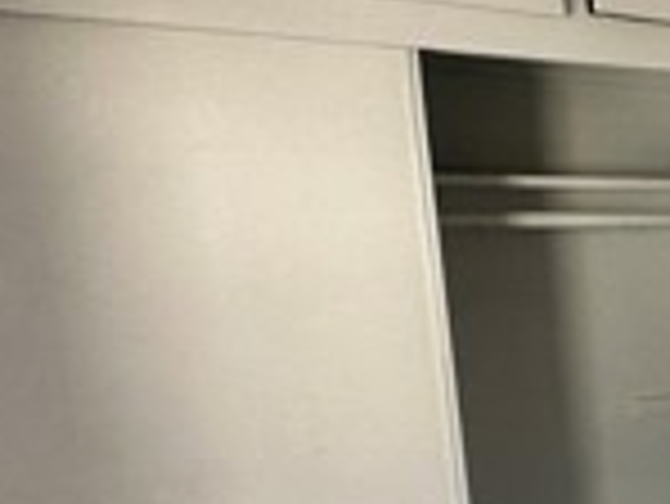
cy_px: 459
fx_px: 1162
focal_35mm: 60
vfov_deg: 23.8
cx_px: 1192
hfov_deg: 21.5
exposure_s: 1/99
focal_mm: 2.22
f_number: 2.2
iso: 100
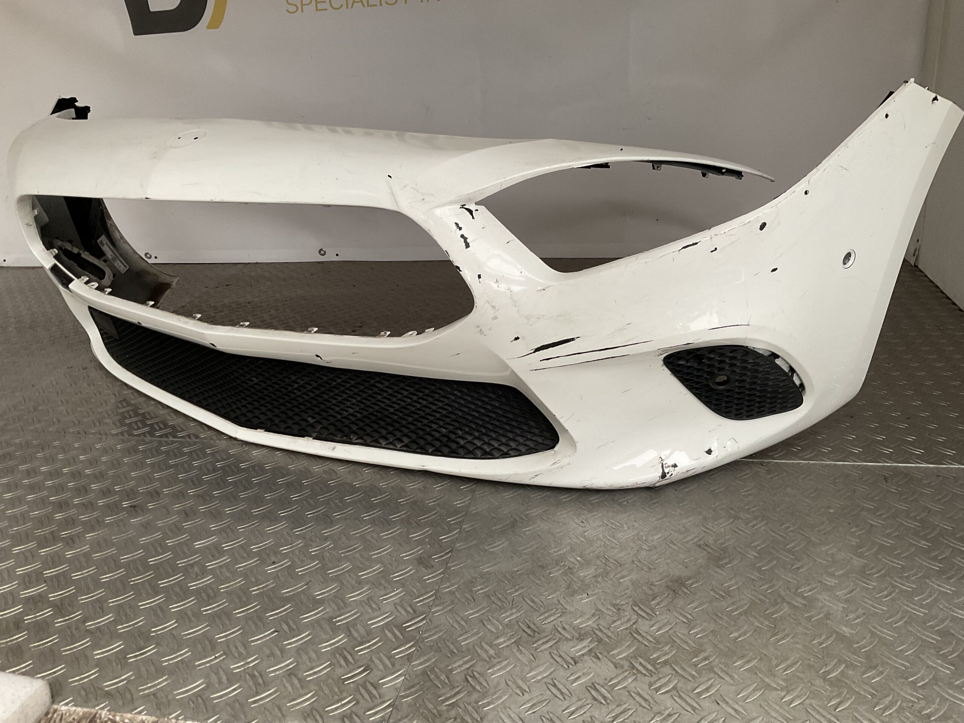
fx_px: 808
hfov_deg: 61.7
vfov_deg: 48.2
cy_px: 362
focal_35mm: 29
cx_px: 482
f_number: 1.8
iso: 64
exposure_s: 1/50
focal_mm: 3
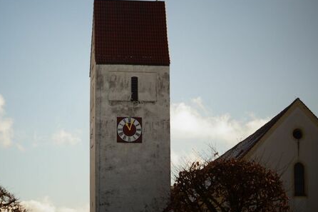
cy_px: 91
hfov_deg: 18.4
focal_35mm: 111
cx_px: 101
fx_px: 980
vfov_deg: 12.3
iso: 100
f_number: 8
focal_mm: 50
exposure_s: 1/800
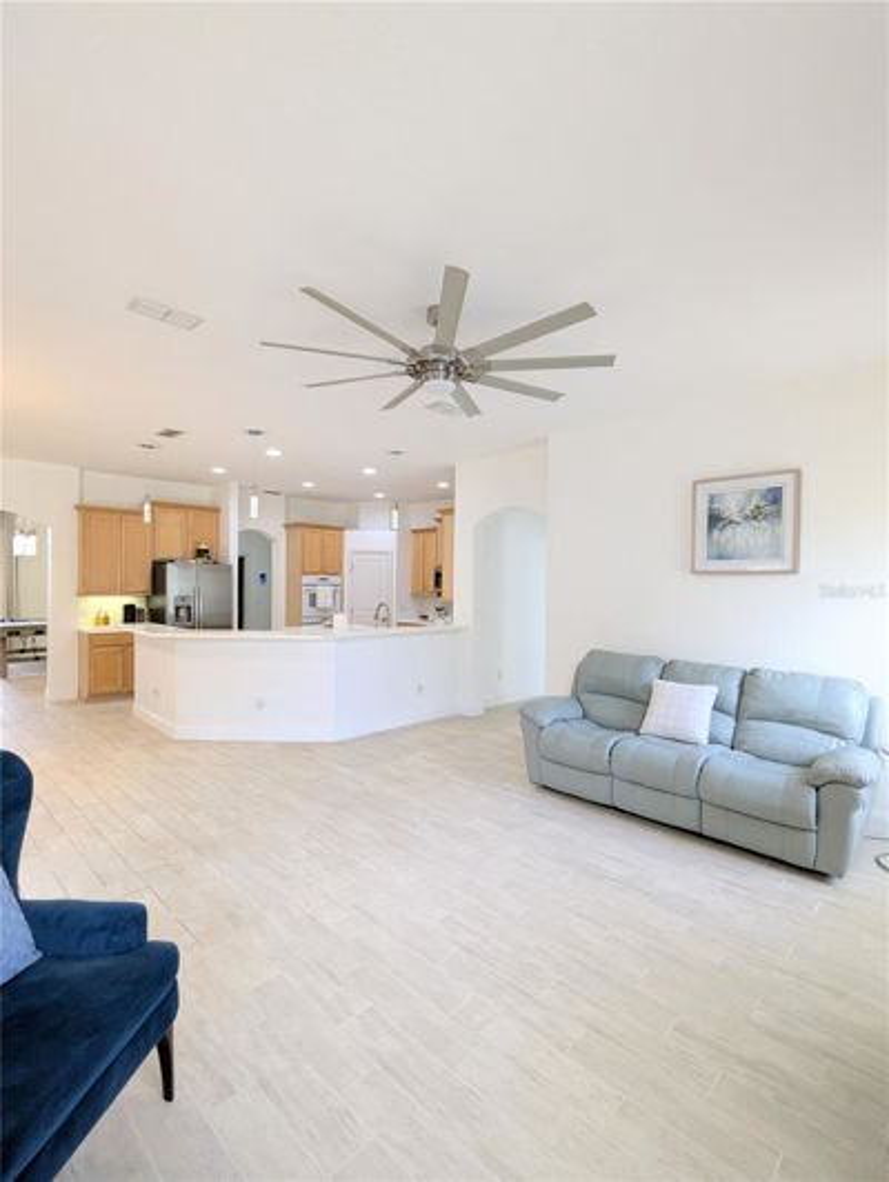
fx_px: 547
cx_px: 444
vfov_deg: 94.4
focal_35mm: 16
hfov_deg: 78.2
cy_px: 591
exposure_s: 1/24
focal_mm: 2.35
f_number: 2.2
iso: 52
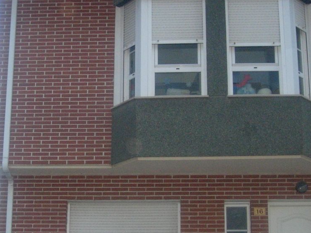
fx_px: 773
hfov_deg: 22.7
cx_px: 121
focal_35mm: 86
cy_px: 172
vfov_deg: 17.1
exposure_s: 1/80.6
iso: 200
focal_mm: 7.8
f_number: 2.8
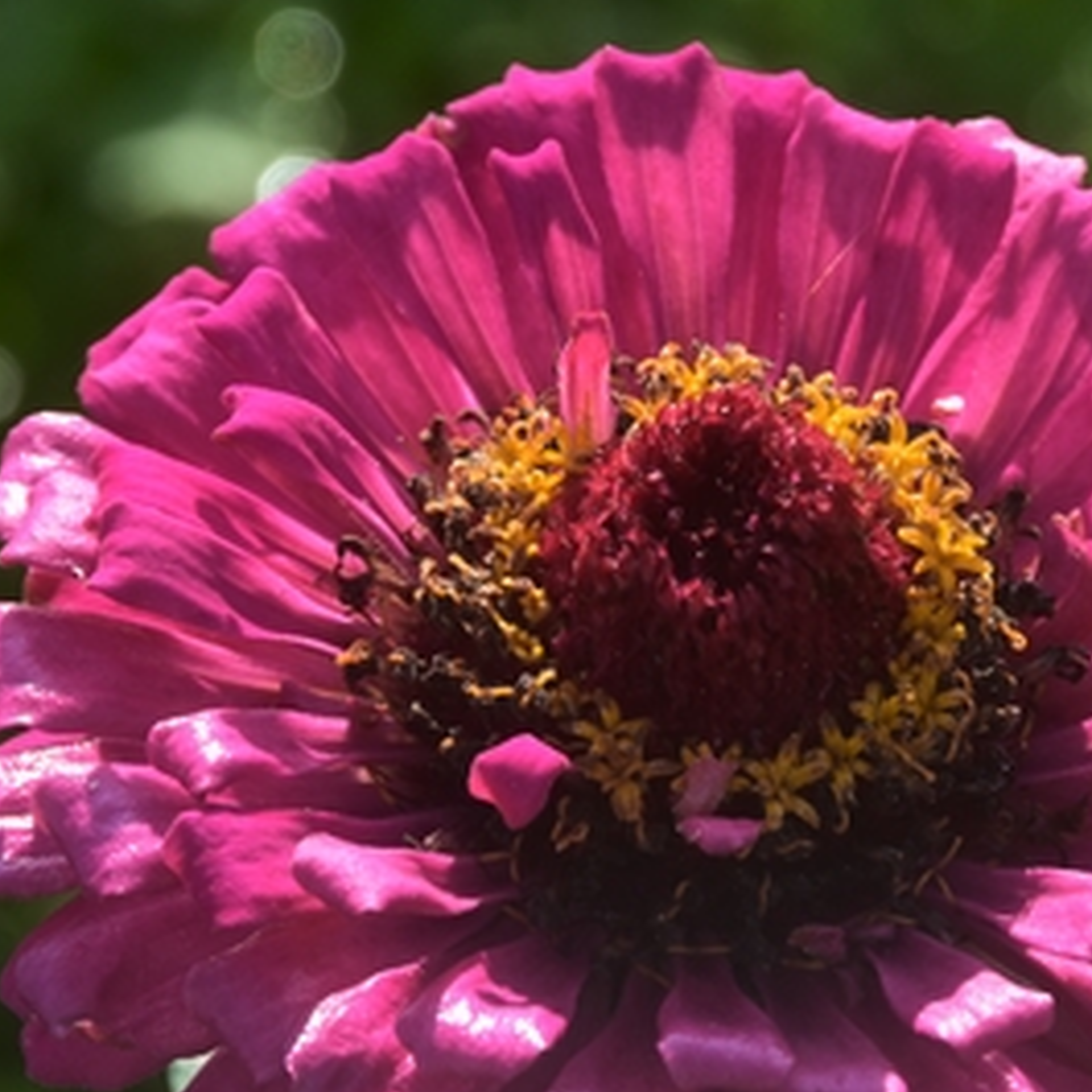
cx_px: 725
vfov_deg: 3.0
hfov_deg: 3.0
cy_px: 672
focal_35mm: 578
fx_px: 20629
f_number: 11
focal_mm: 200
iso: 200
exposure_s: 1/125
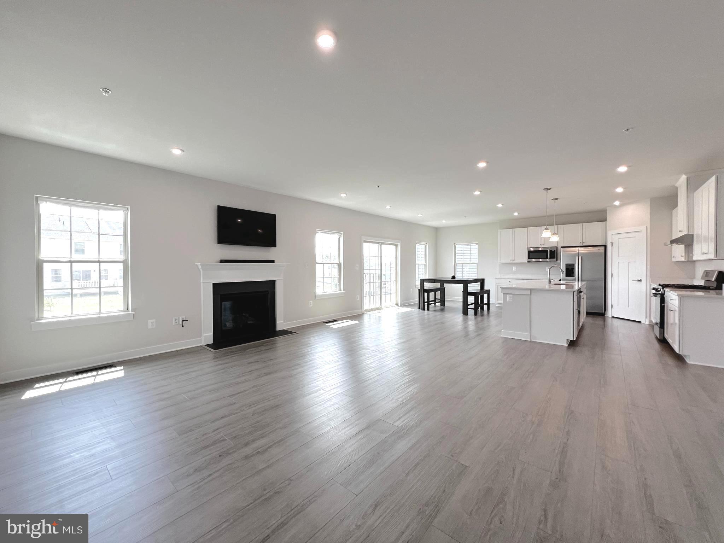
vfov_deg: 89.9
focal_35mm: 13
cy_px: 272
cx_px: 362
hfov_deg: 106.2
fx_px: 272
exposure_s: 1/120
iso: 160
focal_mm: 1.57
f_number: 1.8
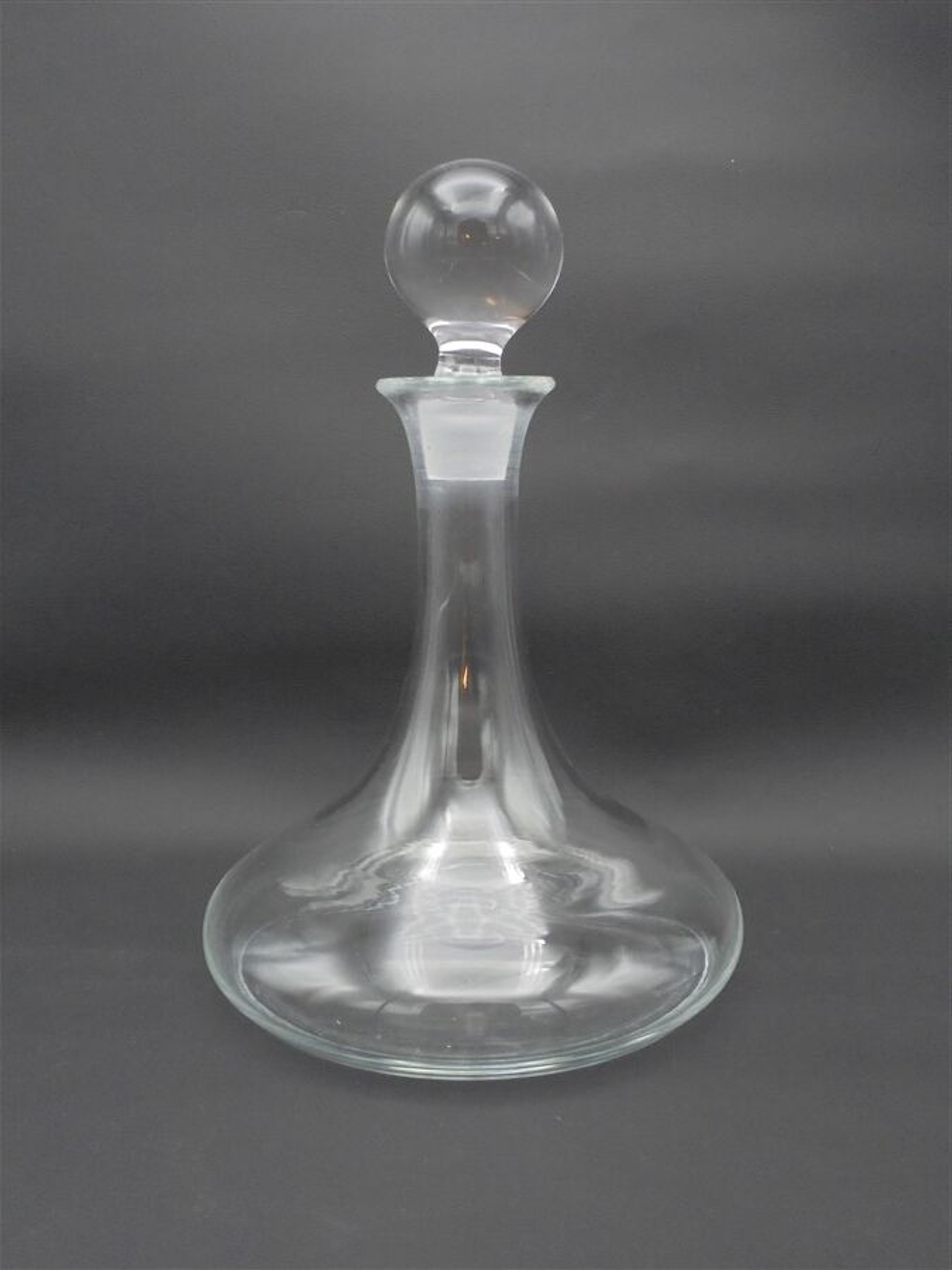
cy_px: 635
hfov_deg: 41.8
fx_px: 1247
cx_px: 476
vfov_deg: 54.0
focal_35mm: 34
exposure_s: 1/30
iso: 320
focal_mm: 6.1
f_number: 4
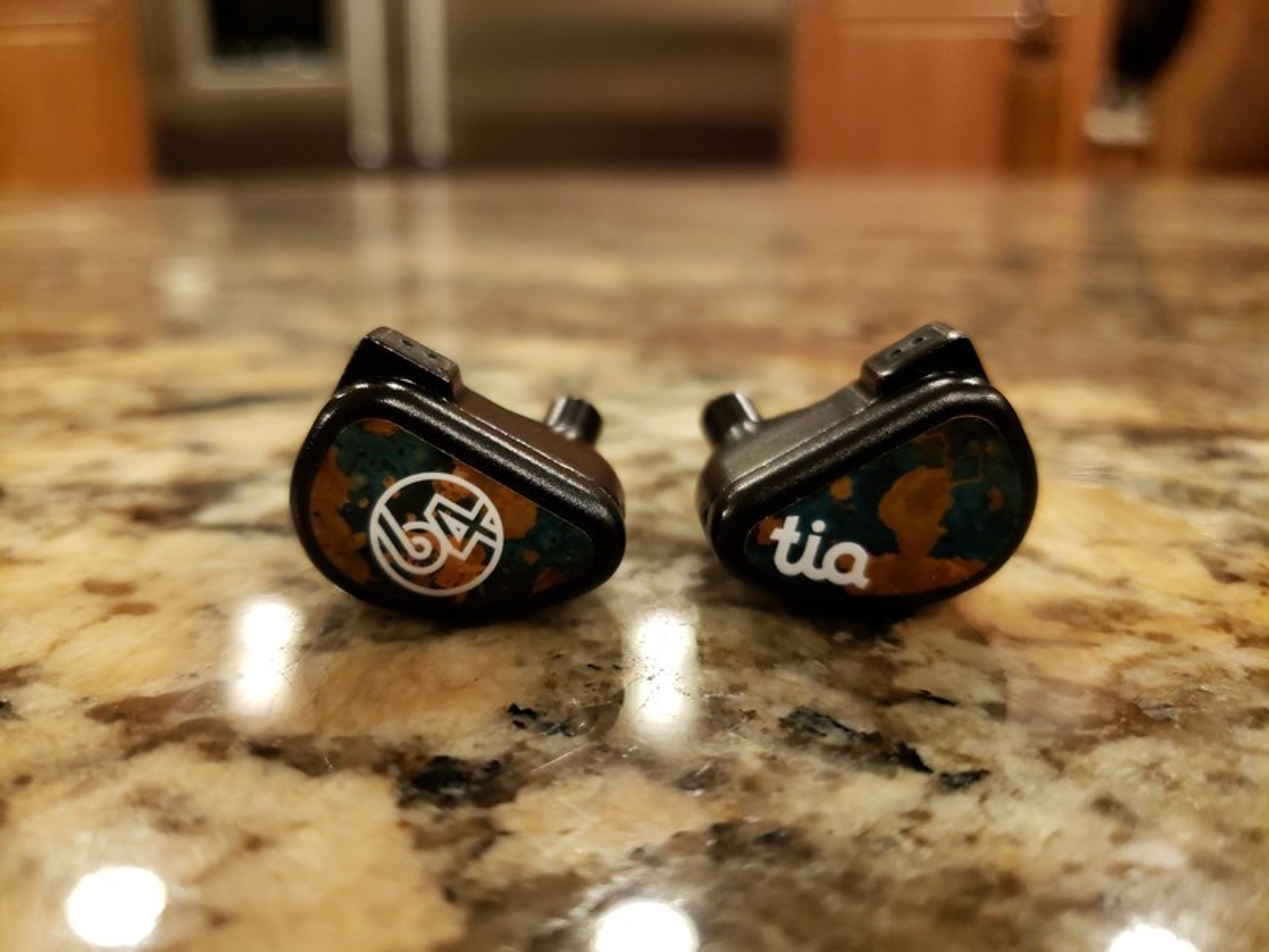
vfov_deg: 53.1
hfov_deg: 67.3
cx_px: 634
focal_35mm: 26
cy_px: 476
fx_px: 953
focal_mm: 4.3
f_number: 1.5
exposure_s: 1/24
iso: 400
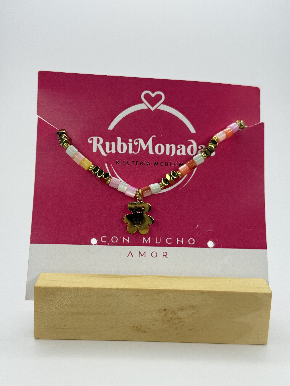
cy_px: 193
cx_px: 145
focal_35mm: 48
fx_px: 536
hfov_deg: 30.3
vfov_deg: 39.7
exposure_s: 1/120
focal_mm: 6.76
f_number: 1.78
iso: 80
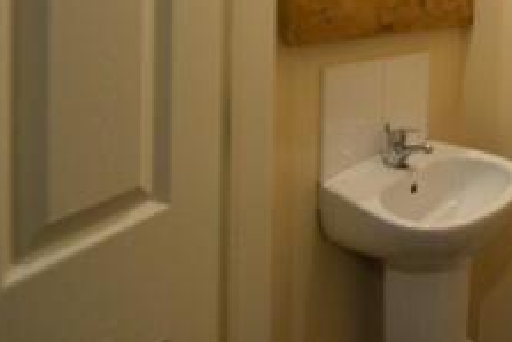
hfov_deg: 53.9
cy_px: -15
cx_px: 425
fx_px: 455
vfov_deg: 36.2
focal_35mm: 32
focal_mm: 10
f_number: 3.5
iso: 2800
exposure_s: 1/60
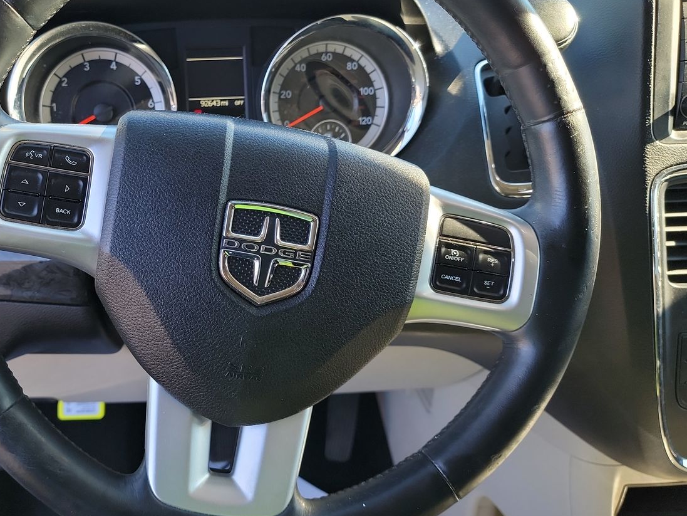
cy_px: 234
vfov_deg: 40.7
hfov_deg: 51.5
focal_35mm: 35
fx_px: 695
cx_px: 221
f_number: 1.8
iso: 54
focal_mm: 6.7
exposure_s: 1/59
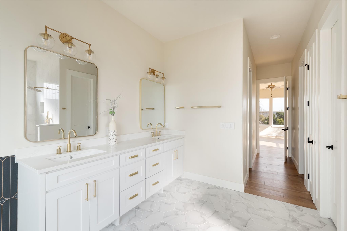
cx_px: 174
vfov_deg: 73.8
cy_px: 116
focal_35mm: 16
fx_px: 154
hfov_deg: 96.7
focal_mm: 16
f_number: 8
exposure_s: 1/13
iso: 400
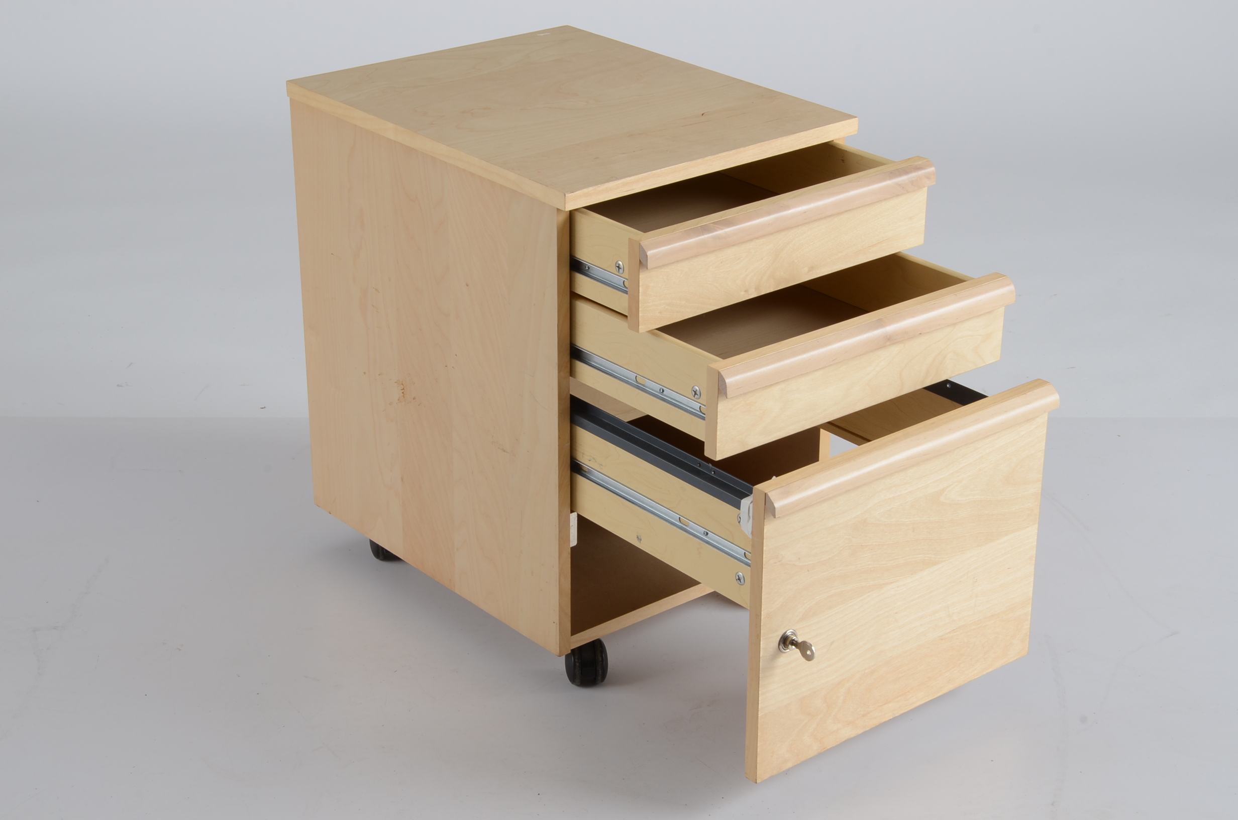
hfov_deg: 29.9
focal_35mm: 68
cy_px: 410
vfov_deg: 20.1
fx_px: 2316
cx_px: 619
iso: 200
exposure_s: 1/125
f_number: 14
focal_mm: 45
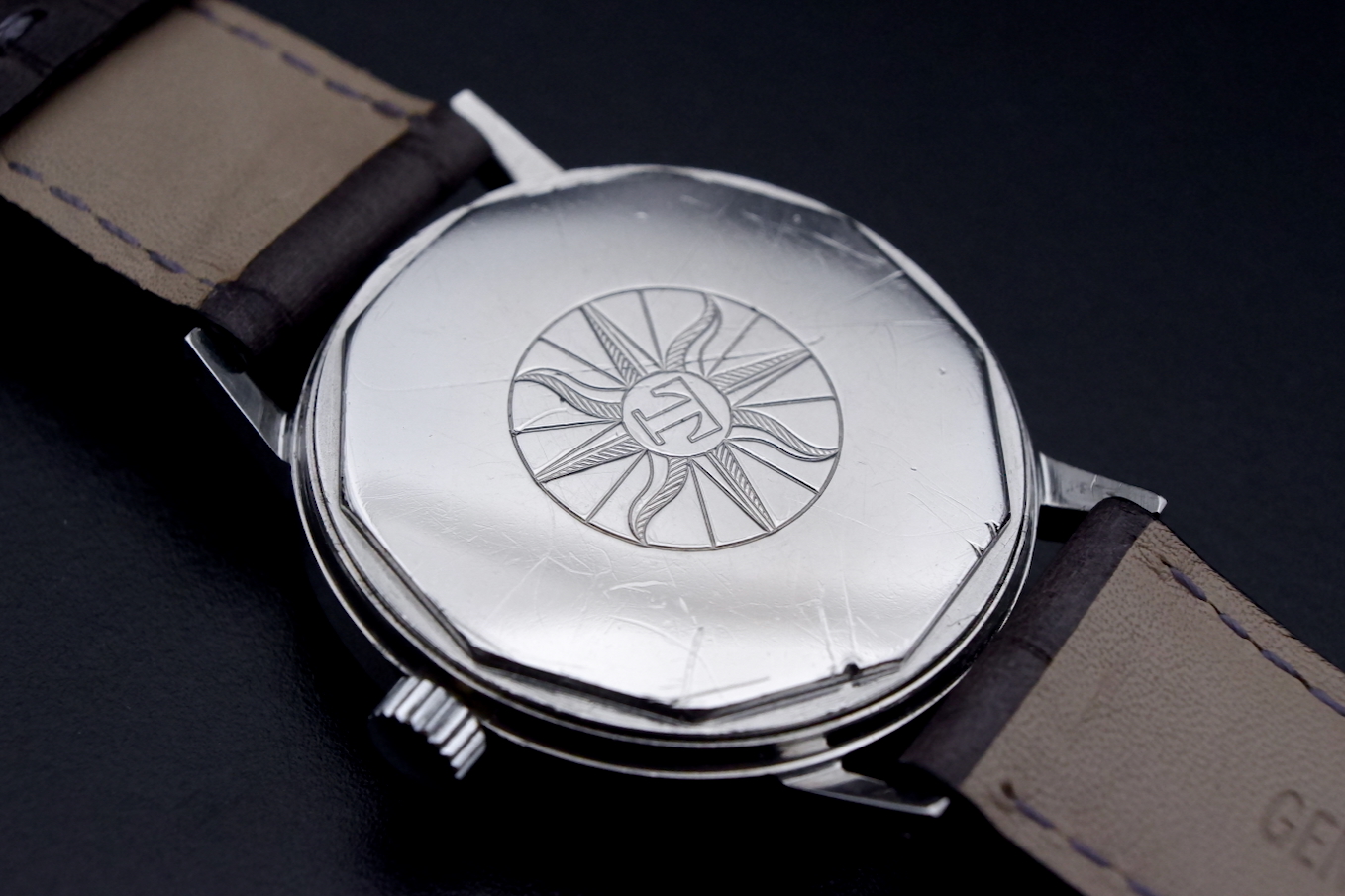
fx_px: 2204
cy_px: 448
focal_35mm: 59
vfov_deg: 23.0
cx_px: 672
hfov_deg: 33.9
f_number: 9
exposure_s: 1/4000
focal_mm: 39
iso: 5000
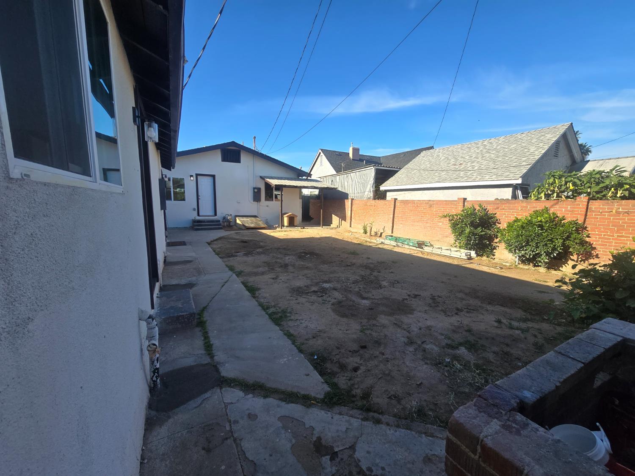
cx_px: 318
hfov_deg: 106.2
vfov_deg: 89.9
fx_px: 238
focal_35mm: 13
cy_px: 238
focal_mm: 2.2
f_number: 2.2
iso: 80
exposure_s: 1/2000
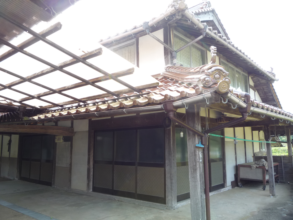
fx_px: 254
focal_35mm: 30
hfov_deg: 60.0
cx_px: 146
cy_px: 110
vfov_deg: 46.8
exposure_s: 1/100
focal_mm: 5.2
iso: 100
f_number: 3.5
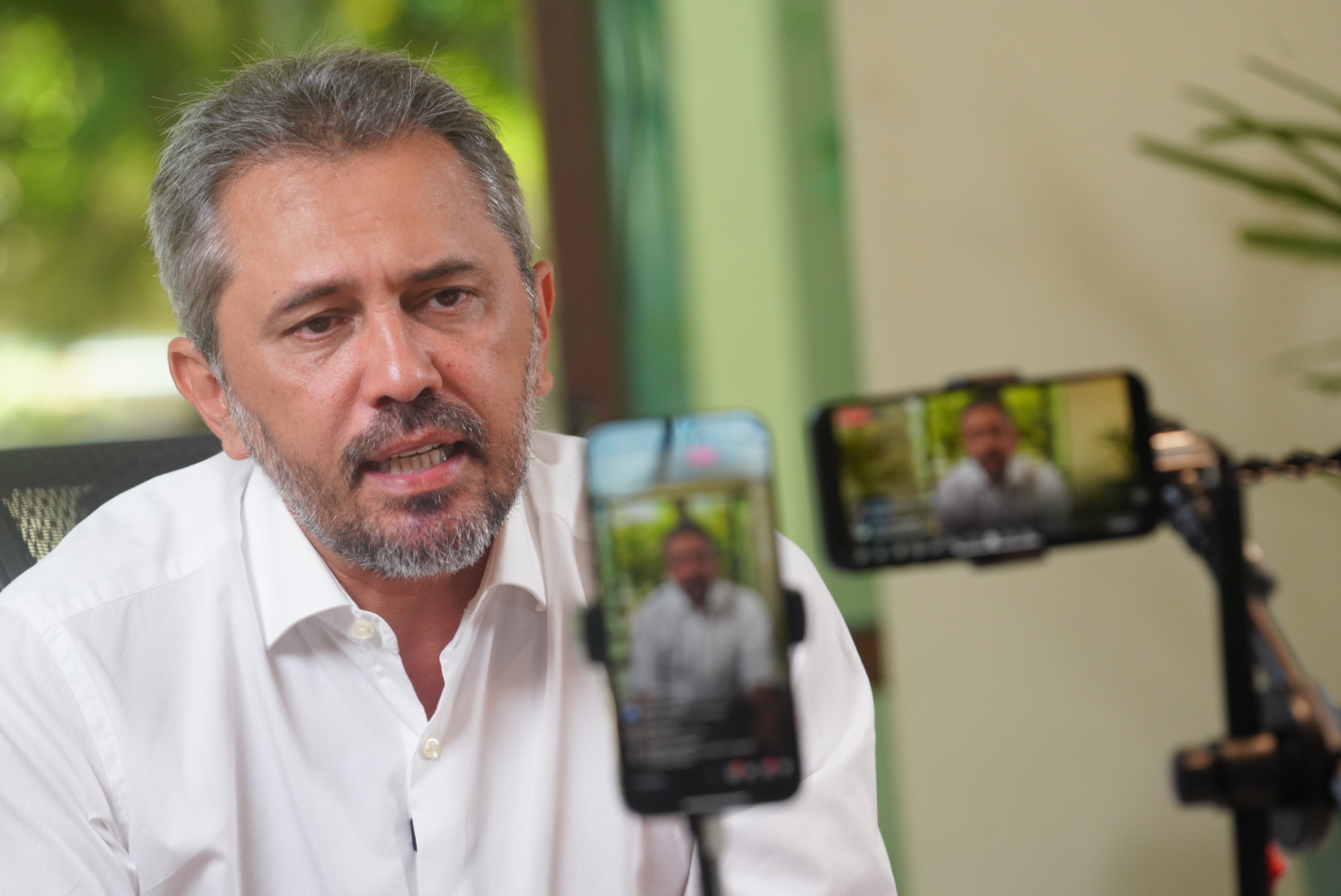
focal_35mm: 170
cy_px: 448
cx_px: 670
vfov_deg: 8.1
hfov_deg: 12.1
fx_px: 6337
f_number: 5
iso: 1600
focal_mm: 170
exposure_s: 1/160
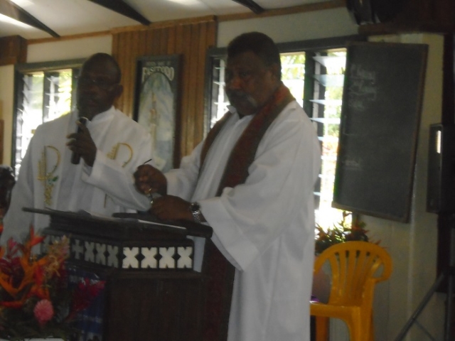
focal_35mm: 109
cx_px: 228
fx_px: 1433
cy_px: 170
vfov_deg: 13.6
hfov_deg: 18.0
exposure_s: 1/60
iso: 800
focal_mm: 19.3
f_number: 5.8
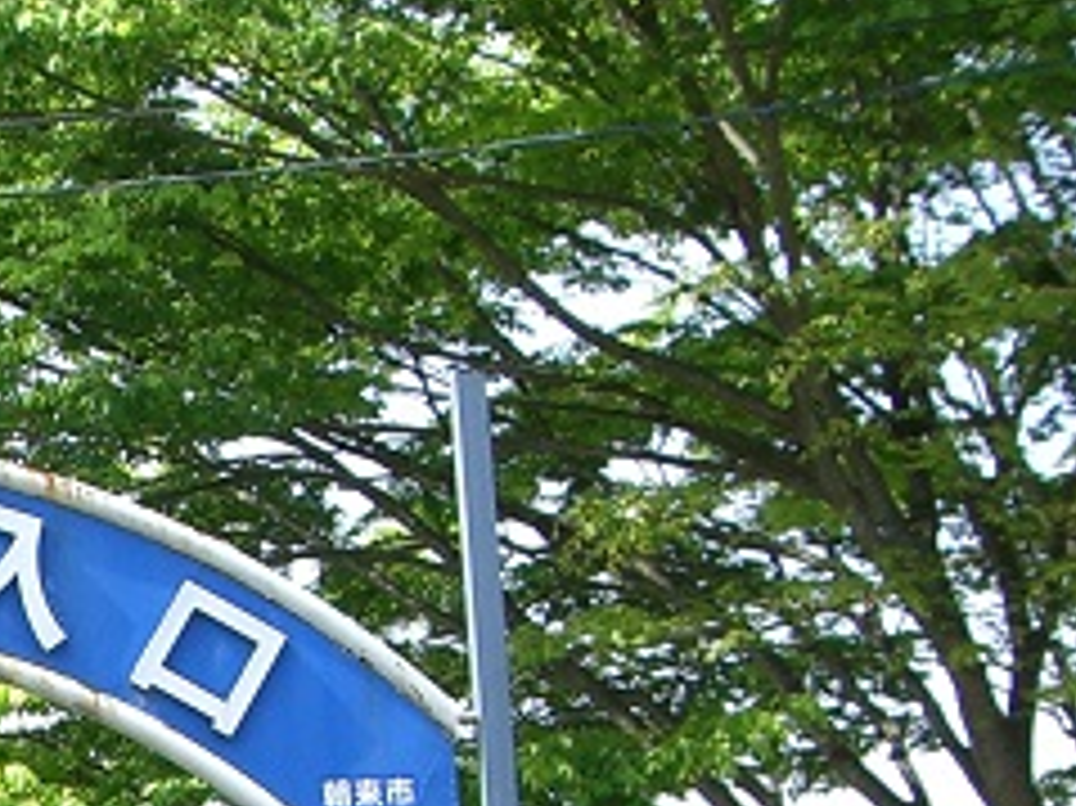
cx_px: -288
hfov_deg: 15.4
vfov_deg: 11.8
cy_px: 1004
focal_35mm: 122
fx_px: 3790
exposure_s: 1/200
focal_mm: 6.2
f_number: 4.3
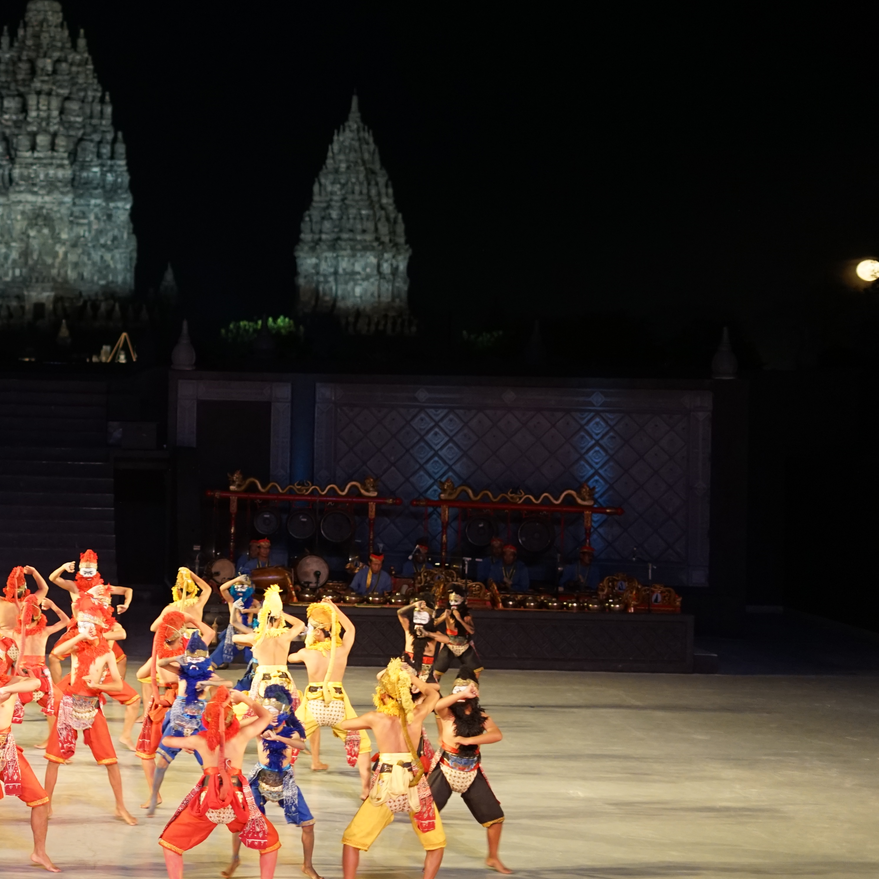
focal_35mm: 85
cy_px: 333
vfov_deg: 20.4
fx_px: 2442
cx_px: 23
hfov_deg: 19.9
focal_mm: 50
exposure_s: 1/100
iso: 1250
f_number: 1.8
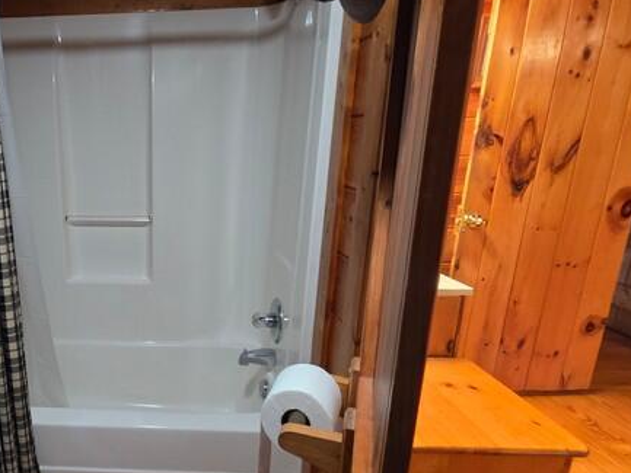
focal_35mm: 24
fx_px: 438
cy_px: 274
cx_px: 133
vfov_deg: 56.6
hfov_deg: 65.6
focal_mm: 2.2
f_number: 1.9
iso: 500
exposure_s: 1/60
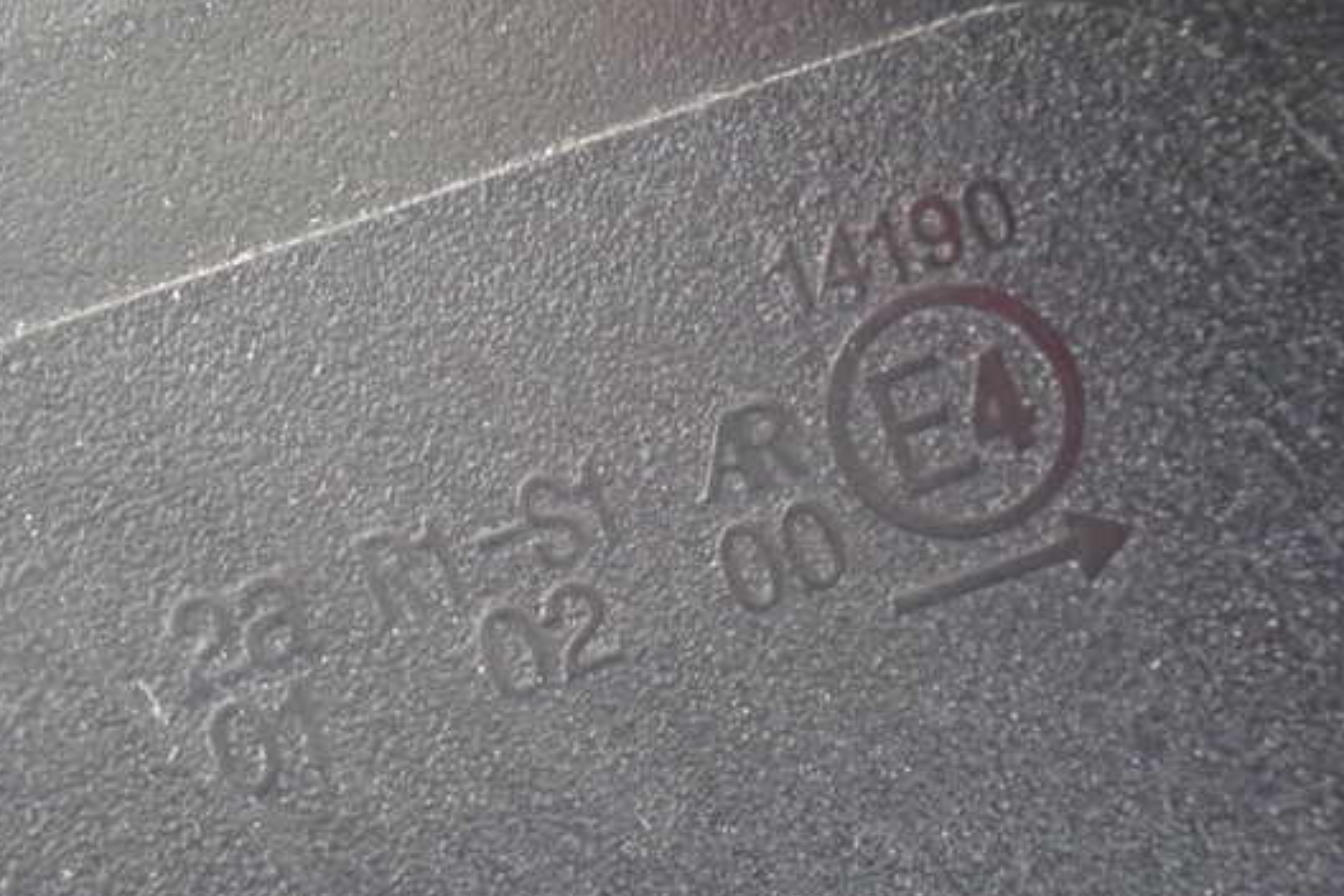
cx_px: 624
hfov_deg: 18.4
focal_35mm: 111
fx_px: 4144
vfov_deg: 12.3
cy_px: 468
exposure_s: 1/25
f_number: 4.7
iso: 1250
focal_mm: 16.79
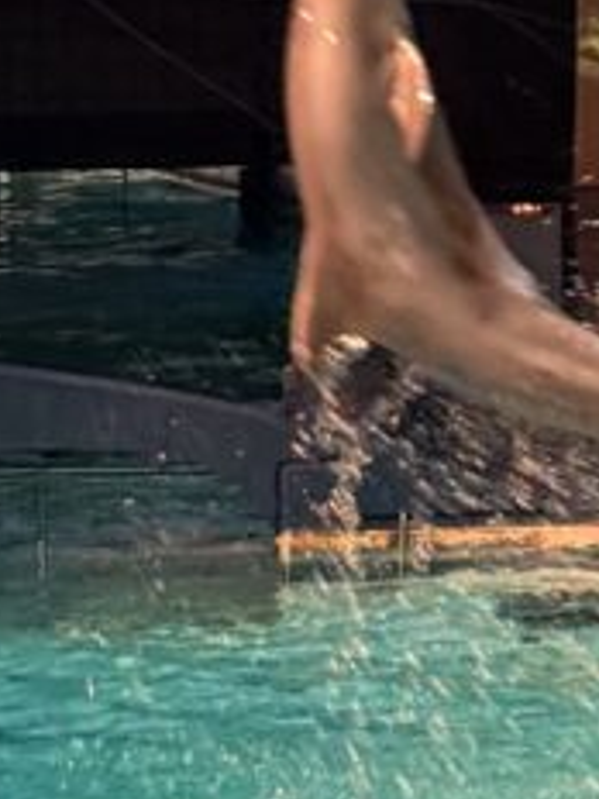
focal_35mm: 212
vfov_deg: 9.3
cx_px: 936
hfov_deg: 6.9
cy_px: 127
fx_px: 4891
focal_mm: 6.76
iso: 640
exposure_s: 1/25
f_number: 1.78
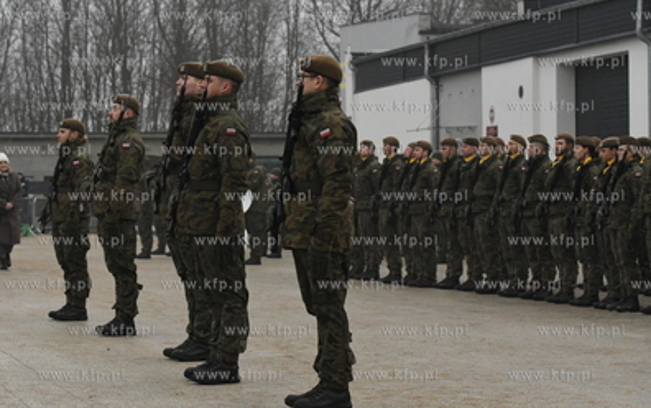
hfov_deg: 19.3
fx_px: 1917
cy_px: 218
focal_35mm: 108
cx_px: 326
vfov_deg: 12.1
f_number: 5.6
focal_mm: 70
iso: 3600
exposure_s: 1/3200
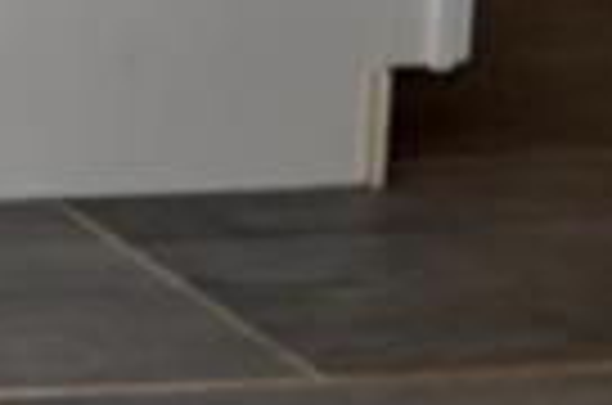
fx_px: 1917
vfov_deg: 9.1
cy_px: -902
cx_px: -1593
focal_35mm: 113
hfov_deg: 9.3
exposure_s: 1/60
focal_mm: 10
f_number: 3.5
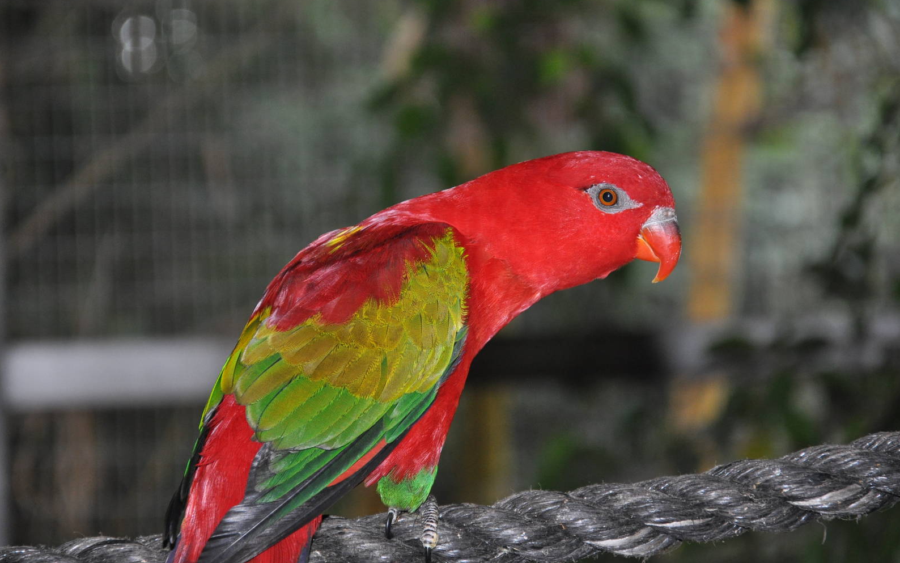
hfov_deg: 13.0
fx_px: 3962
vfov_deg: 8.1
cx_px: 451
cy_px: 289
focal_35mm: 162
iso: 800
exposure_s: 1/60
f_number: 5.6
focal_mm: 105
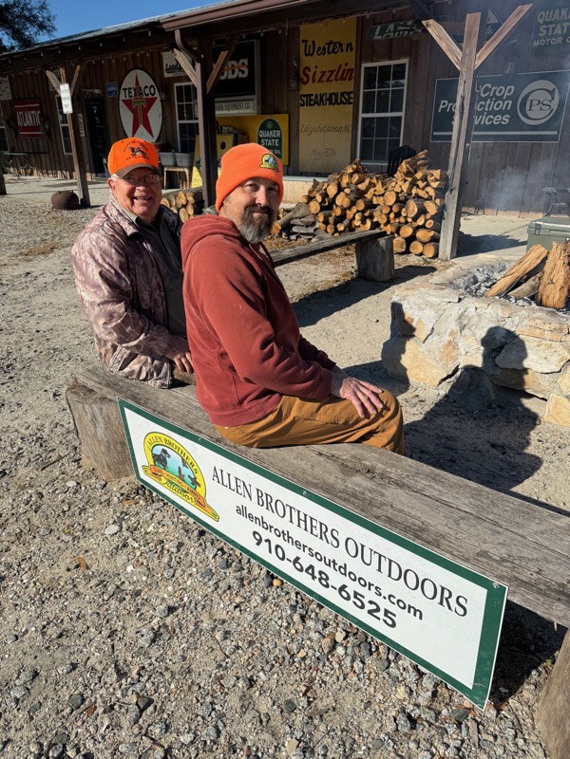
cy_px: 380
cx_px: 285
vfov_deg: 71.6
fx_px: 527
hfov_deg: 56.8
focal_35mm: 24
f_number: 1.78
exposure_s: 1/7353
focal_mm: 6.76
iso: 80
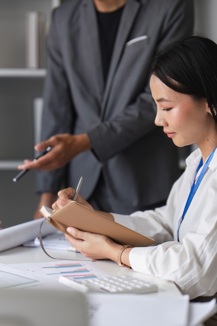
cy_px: 162
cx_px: 63
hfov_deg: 17.9
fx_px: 687
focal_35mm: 76
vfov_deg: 26.6
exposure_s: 1/250
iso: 100
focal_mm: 50
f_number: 1.4
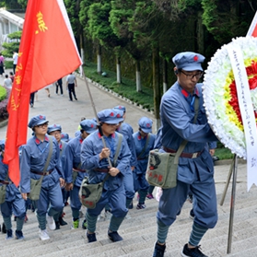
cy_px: 118
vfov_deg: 25.7
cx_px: 193
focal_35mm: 67
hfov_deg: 25.4
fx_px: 563
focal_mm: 44
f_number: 5
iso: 500
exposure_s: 1/100
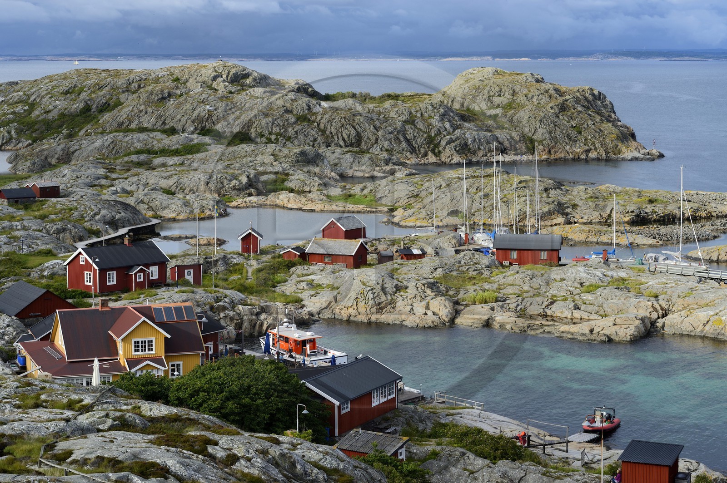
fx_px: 1614
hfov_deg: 25.4
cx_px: 364
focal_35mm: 80
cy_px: 242
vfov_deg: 17.0
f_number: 8
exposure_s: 1/320
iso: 200
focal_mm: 80
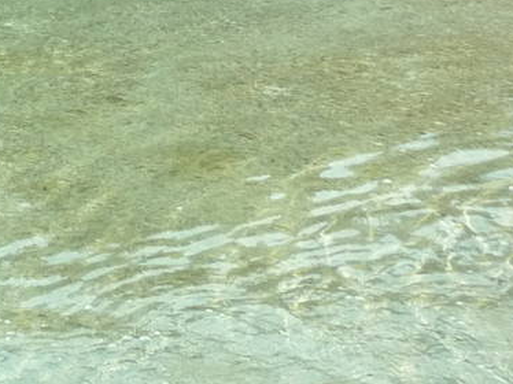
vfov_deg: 10.4
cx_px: -325
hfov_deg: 13.3
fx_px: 2029
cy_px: -240
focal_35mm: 137
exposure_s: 1/500
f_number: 3.5
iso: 200
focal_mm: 5.3
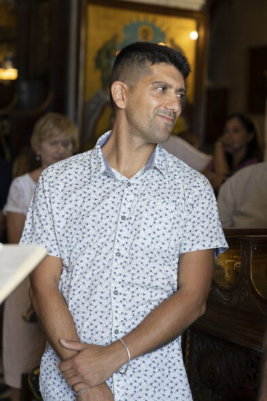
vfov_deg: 28.9
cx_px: 134
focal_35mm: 70
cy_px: 200
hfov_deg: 19.4
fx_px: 779
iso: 640
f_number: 2.8
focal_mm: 70
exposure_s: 1/200
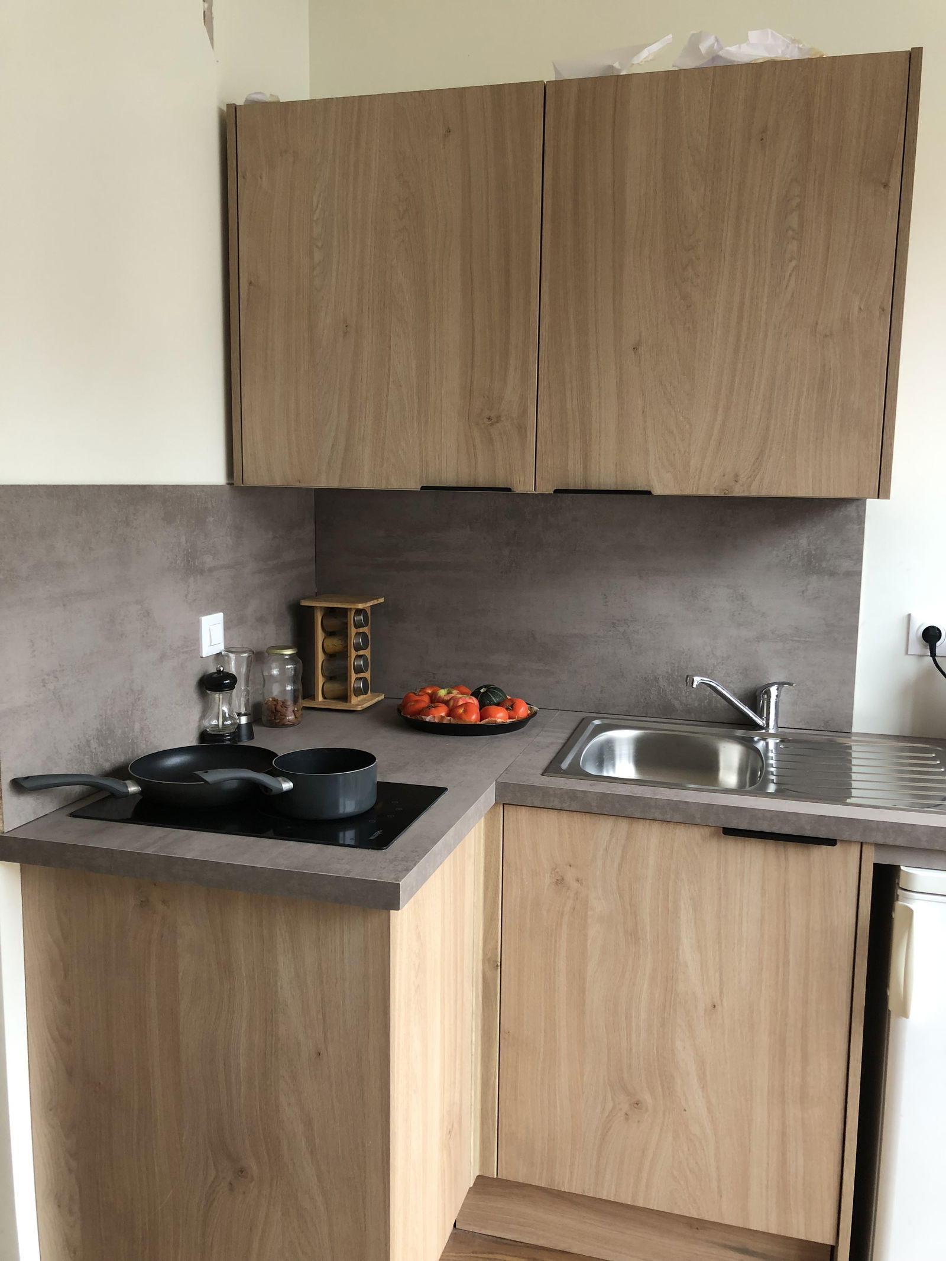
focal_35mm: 28
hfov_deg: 49.7
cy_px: 630
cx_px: 473
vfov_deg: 63.4
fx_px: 1020
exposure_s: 1/25
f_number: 1.8
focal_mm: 3.99
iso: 40
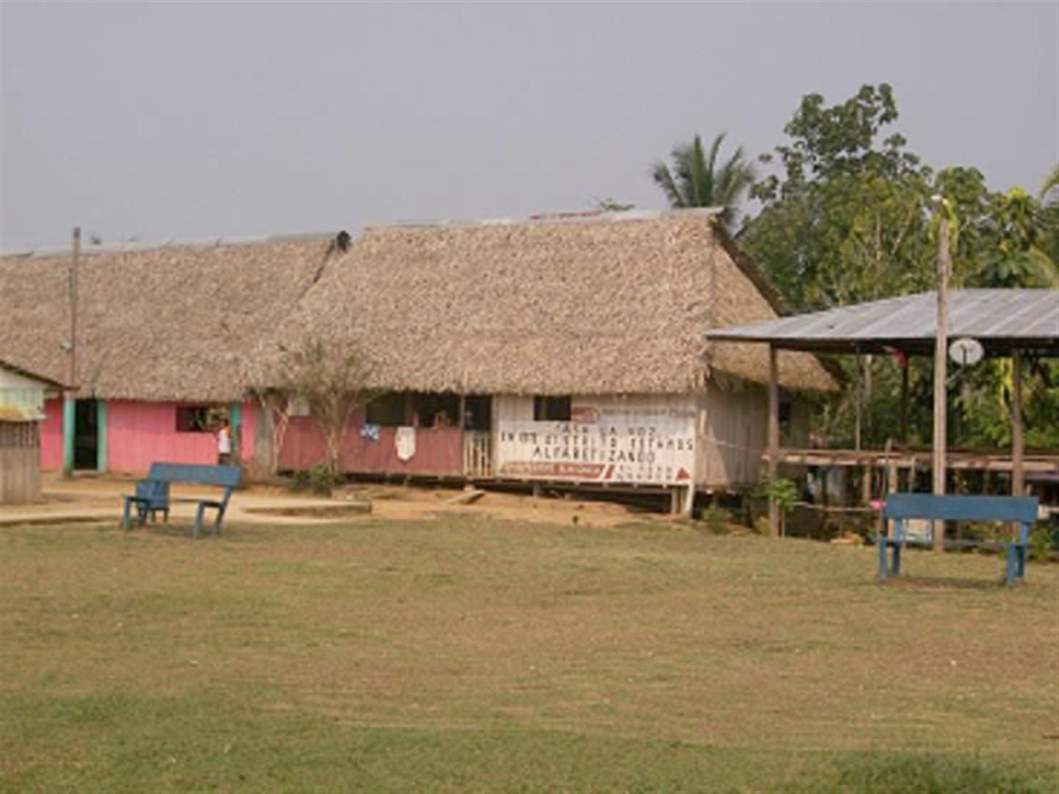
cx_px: 530
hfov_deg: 28.6
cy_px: 397
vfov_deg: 21.6
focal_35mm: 68
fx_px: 2080
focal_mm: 12.1
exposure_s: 1/320
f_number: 8.1
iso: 80
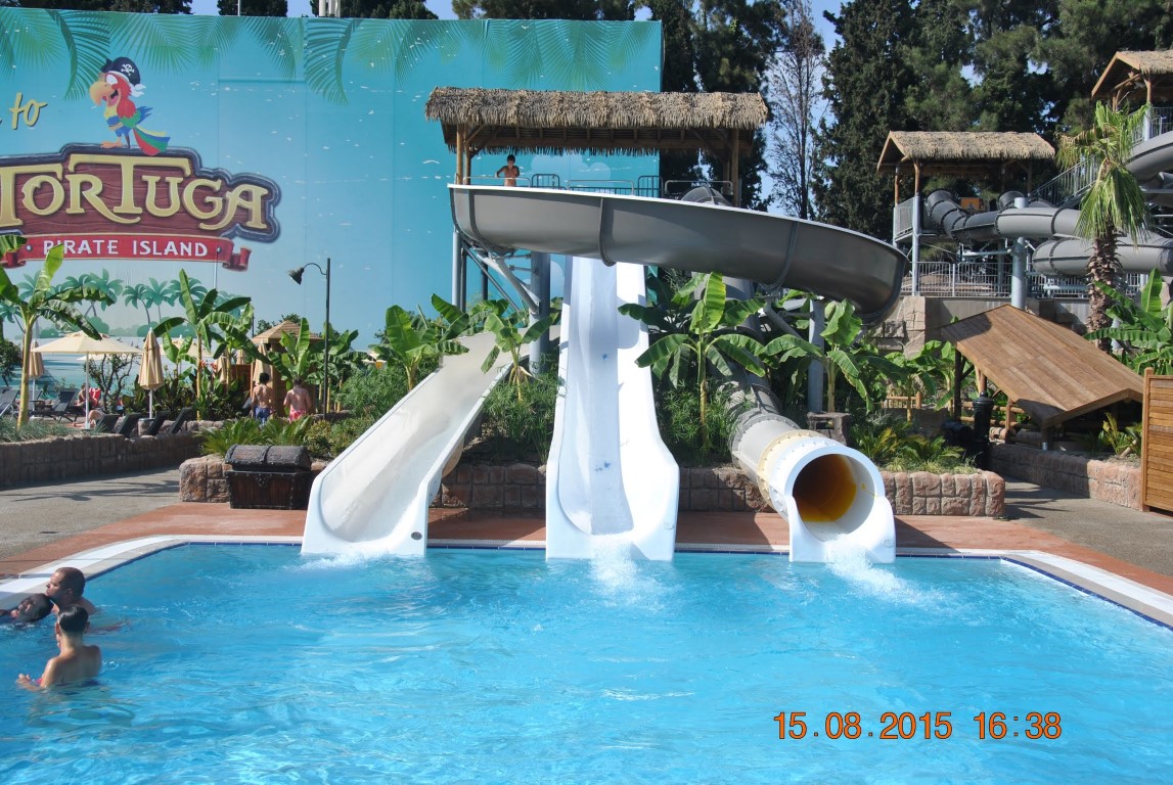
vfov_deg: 30.9
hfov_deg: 44.9
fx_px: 1419
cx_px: 586
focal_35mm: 44
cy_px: 392
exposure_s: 1/320
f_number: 9
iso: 100
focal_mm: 29
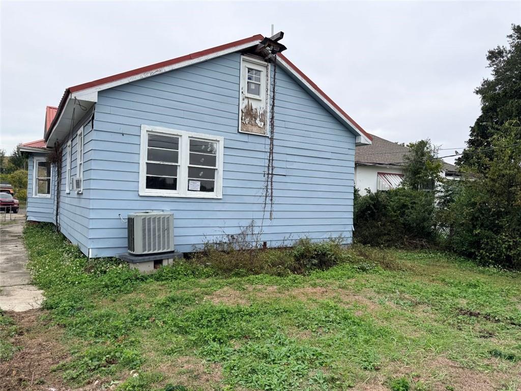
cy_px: 196
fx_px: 361
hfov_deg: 71.6
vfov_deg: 56.8
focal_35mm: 24
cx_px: 260
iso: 80
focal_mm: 6.76
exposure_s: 1/2110
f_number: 1.78
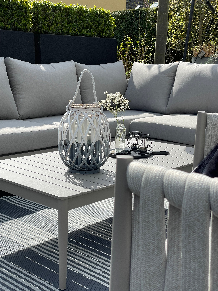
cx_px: 109
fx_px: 437
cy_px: 146
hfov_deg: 28.0
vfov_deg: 36.8
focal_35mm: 52
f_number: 2
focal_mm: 6
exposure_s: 1/1653
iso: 25
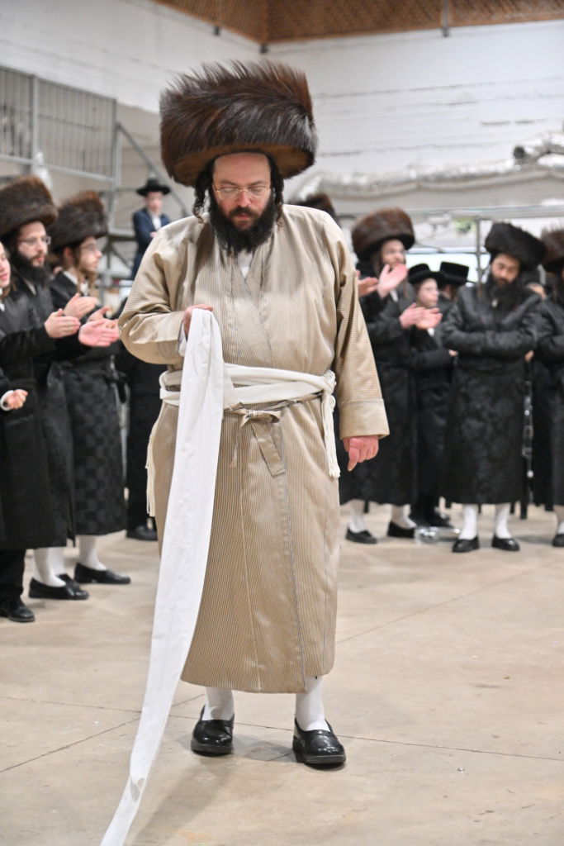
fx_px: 1527
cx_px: 282
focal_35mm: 65
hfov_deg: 20.9
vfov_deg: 31.0
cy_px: 423
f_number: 4
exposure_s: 1/250
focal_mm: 65
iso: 2000
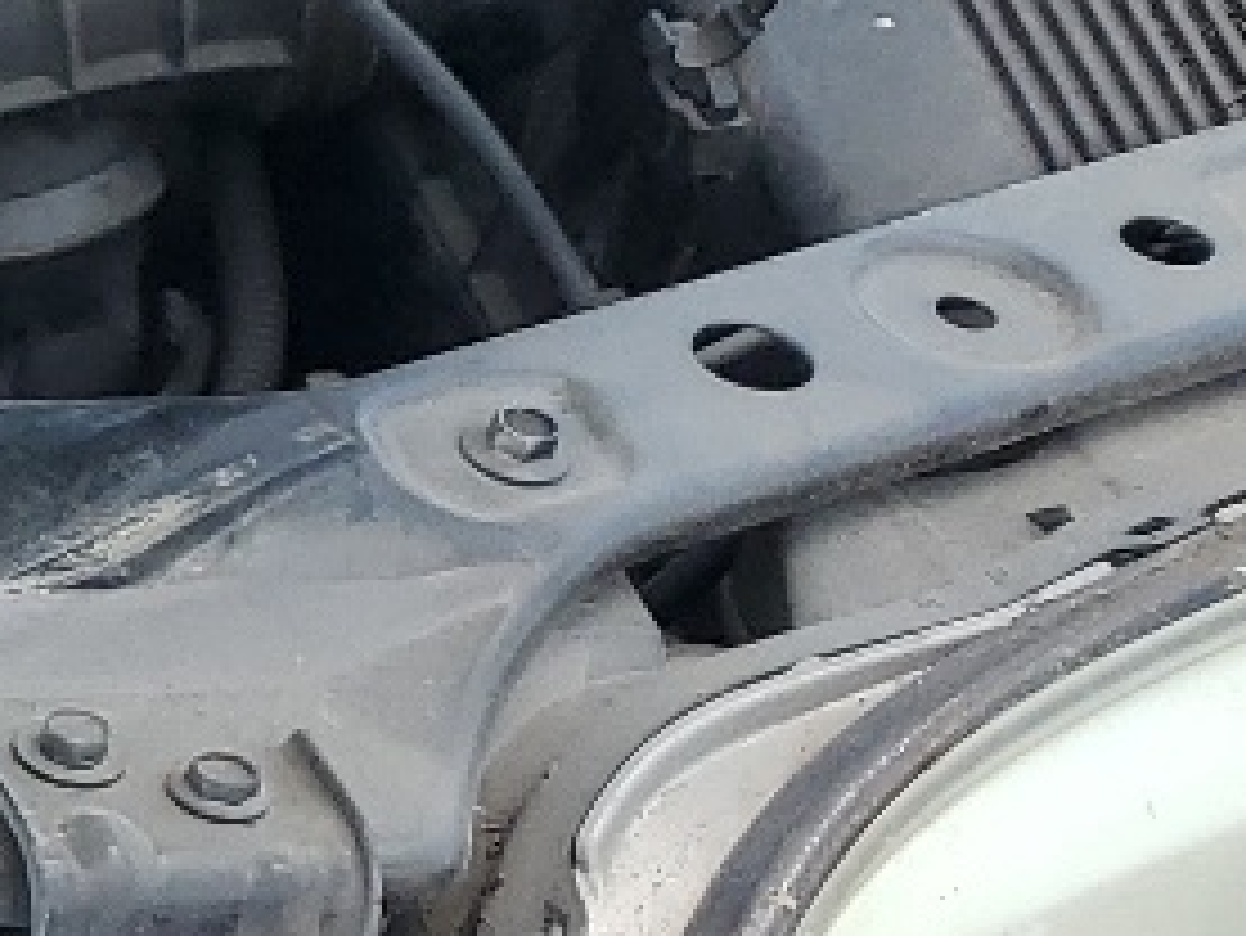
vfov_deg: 9.8
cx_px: -2285
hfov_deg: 10.2
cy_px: 927
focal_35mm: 150
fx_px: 5402
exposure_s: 1/1000
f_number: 1.5
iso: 50
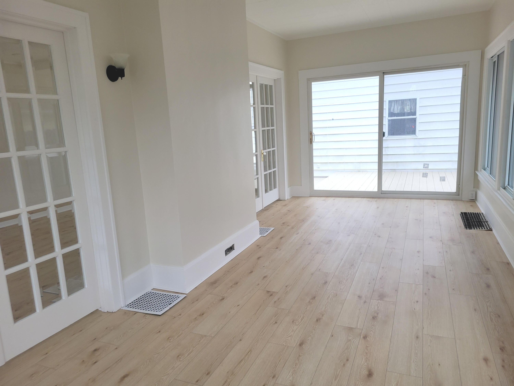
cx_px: 257
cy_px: 193
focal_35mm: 26
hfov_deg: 67.3
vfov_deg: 53.1
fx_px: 386
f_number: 1.8
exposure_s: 1/120
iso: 64
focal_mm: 5.4
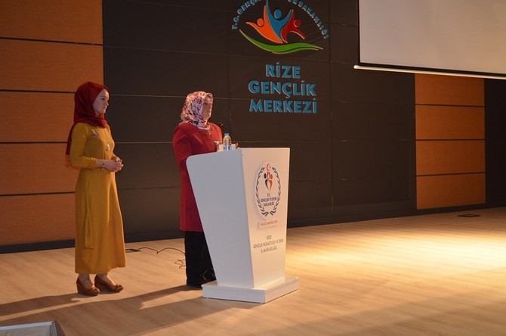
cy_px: 168
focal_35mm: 46
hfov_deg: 42.4
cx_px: 253
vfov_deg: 28.8
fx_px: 652
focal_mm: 31
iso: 720
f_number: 4.2
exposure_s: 1/60
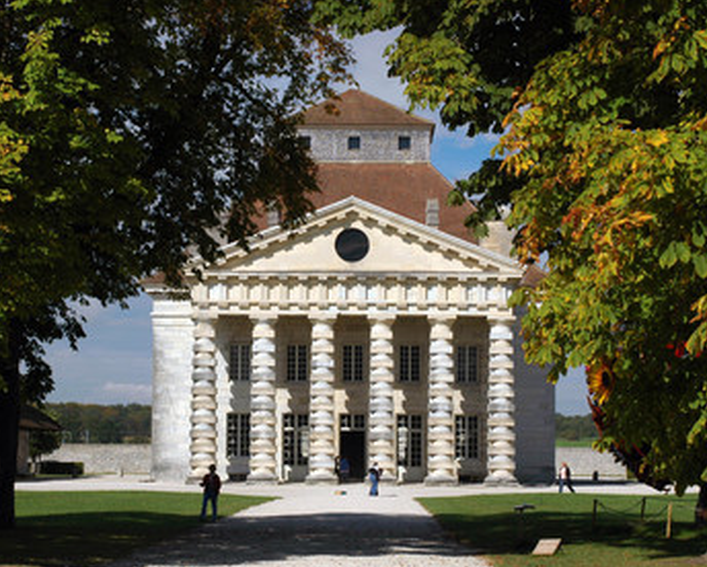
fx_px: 1981
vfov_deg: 16.3
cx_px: 318
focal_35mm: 95
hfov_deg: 20.2
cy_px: 284
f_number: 8
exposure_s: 1/250
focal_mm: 55
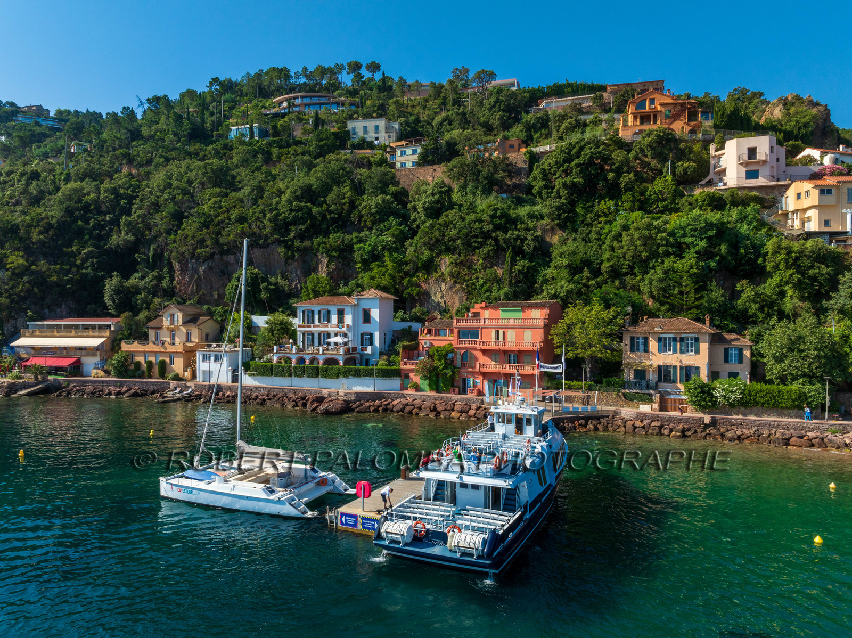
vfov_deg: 56.8
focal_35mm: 24
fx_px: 590
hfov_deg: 71.6
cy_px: 319
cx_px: 426
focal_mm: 12.3
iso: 100
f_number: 11
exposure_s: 1/200
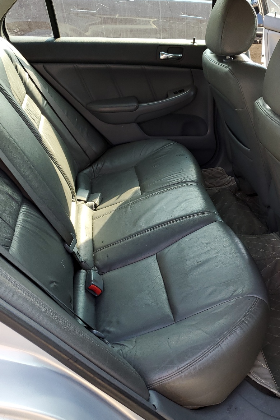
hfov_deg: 35.6
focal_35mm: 37
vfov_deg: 51.9
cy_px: 206
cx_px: 184
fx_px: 431
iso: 50
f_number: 1.5
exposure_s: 1/217
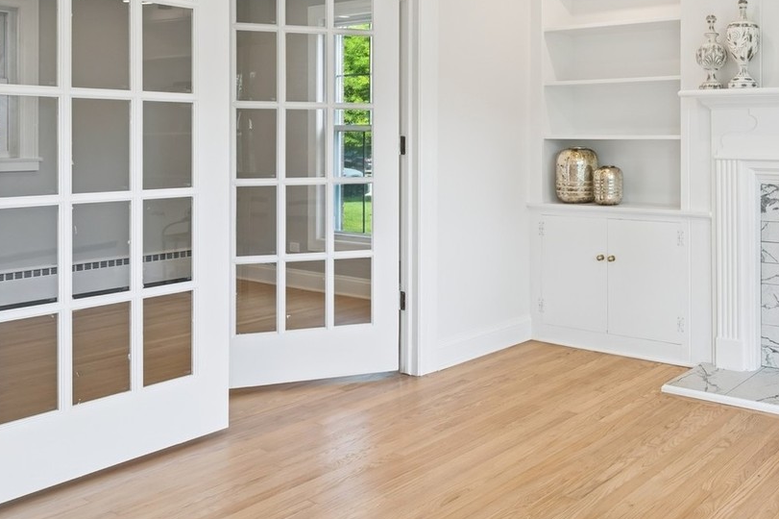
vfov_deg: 40.3
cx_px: 741
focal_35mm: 32
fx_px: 692
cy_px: 151
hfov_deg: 50.1
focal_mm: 16
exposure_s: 1/30
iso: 200
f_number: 9.5
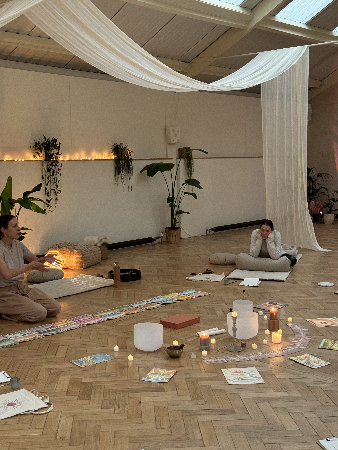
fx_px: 625
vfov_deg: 39.7
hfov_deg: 30.3
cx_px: 169
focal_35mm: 48
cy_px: 225
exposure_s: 1/33
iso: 250
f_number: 1.78
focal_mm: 6.76
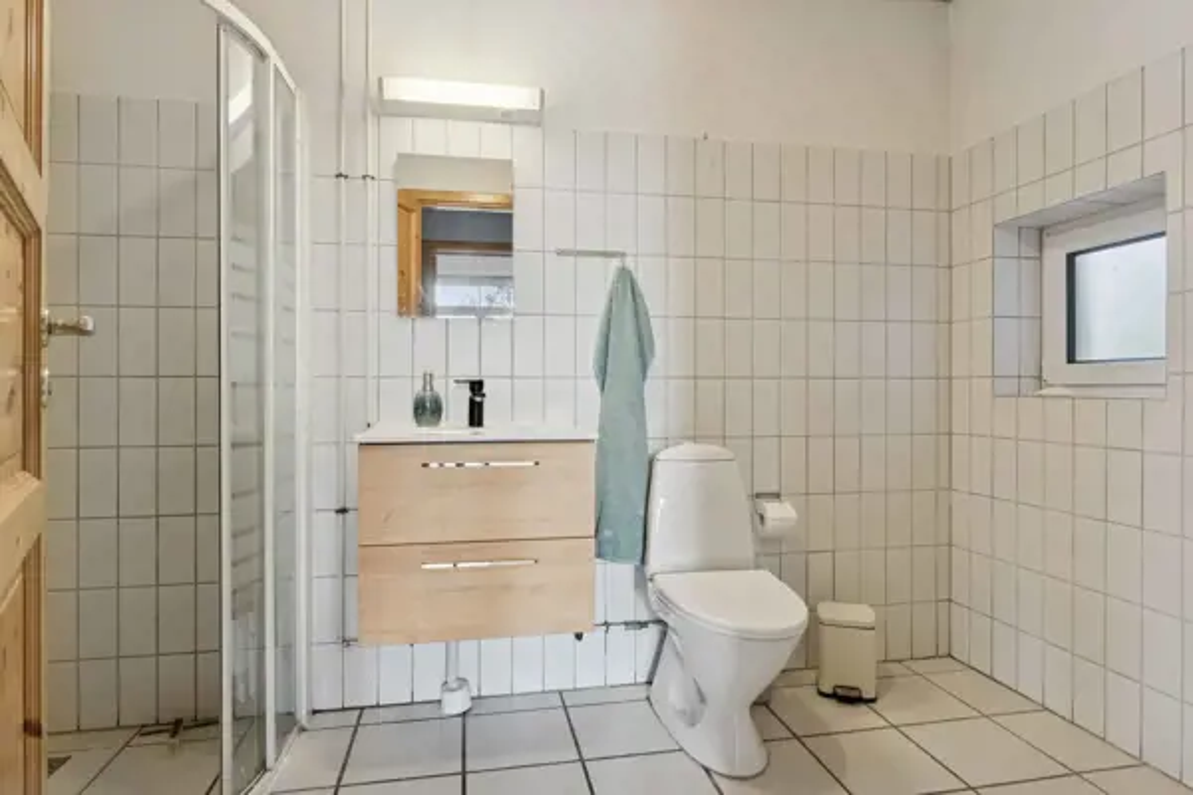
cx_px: 596
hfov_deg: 79.2
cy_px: 398
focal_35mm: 22
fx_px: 721
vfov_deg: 57.8
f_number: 8
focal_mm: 14.5
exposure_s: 1/30
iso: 200
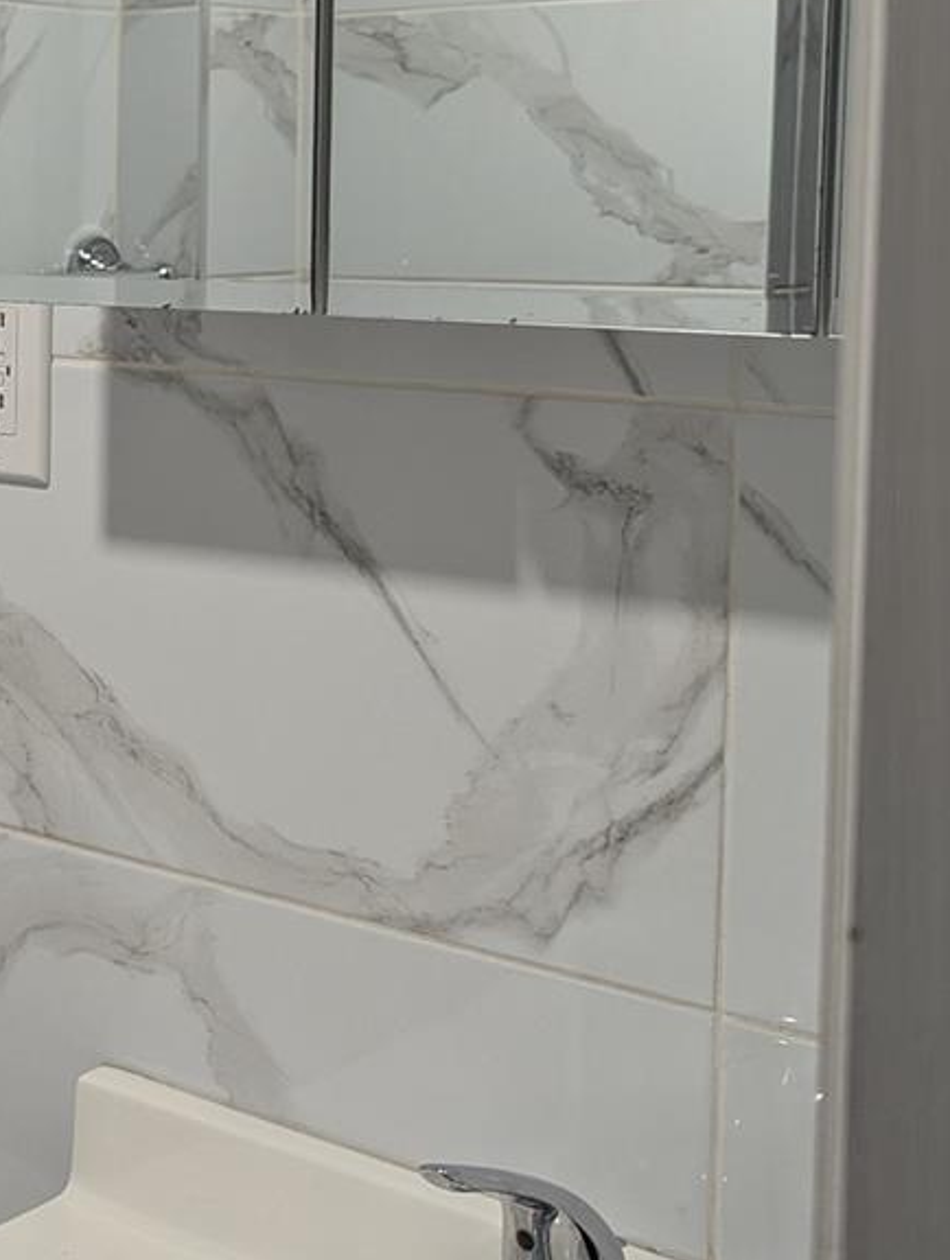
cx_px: -73
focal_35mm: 64
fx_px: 2335
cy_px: 402
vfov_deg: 30.0
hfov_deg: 21.9
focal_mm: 6.81
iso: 182
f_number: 1.85
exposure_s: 1/60
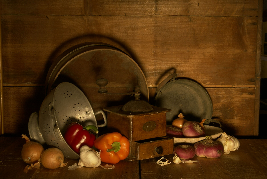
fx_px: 446
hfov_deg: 33.4
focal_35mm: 60
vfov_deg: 22.7
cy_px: 90
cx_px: 134
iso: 80
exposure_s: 11
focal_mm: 40
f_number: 25
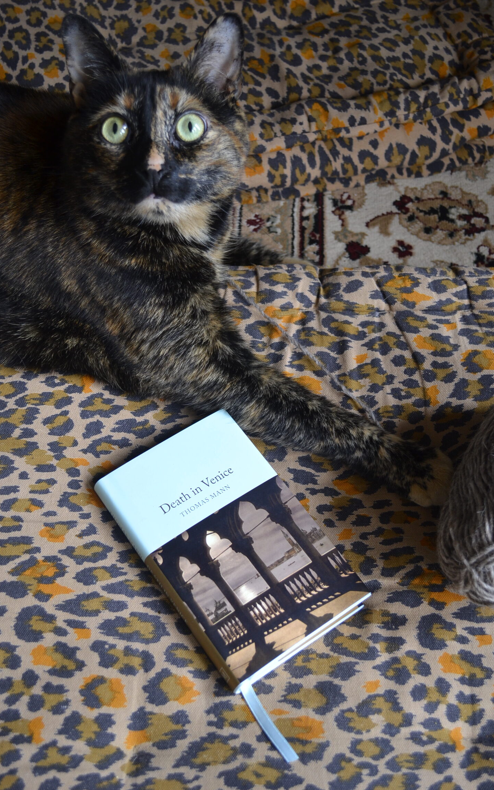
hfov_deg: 29.9
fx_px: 927
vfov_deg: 46.2
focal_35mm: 43
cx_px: 241
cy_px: 395
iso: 400
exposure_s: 1/25
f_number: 4.5
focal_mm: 28
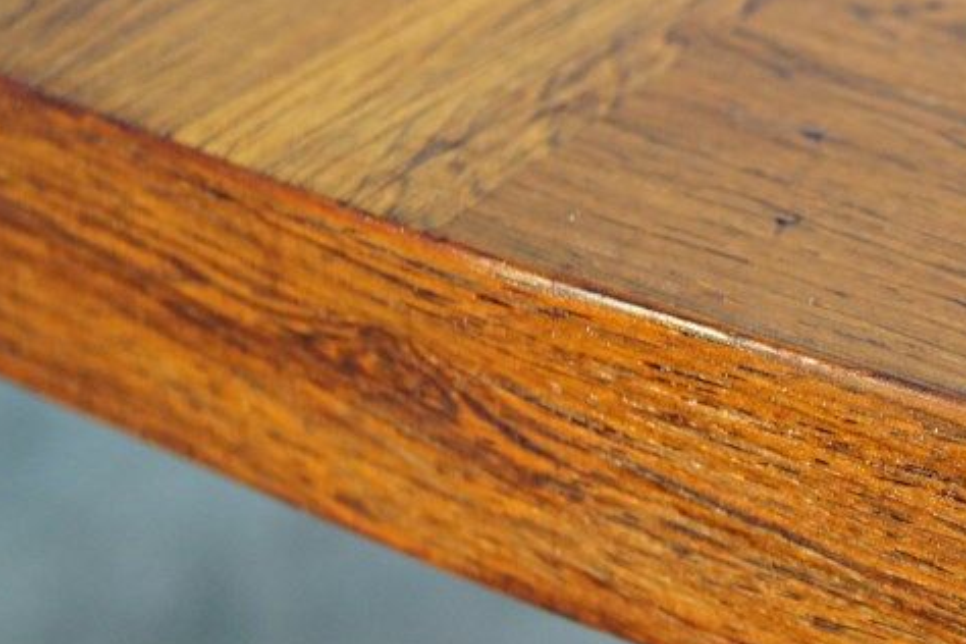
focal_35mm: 138
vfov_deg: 9.9
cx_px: 1221
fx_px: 3711
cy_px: 371
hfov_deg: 14.3
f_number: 4.5
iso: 400
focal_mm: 35
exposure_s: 1/20
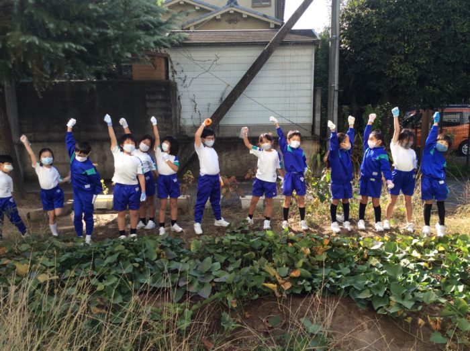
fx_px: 434
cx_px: 235
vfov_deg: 44.1
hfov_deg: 56.9
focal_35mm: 32
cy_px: 176
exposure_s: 1/355
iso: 32
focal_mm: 3.3
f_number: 2.4
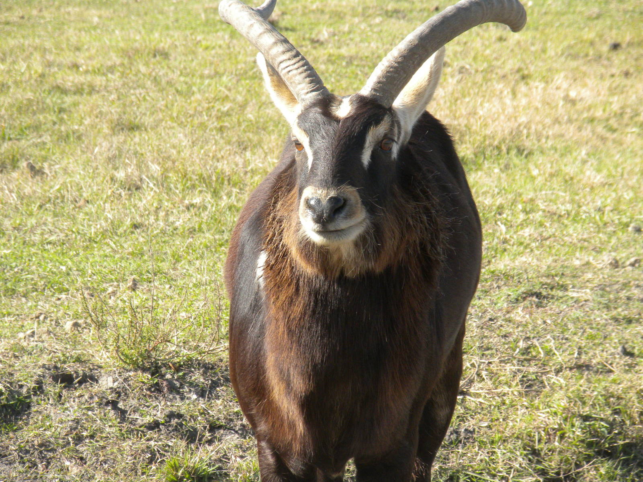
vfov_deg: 6.2
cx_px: 322
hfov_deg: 8.3
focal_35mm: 238
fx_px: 4421
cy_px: 241
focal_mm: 42.1
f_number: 5.2
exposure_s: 1/417
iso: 165
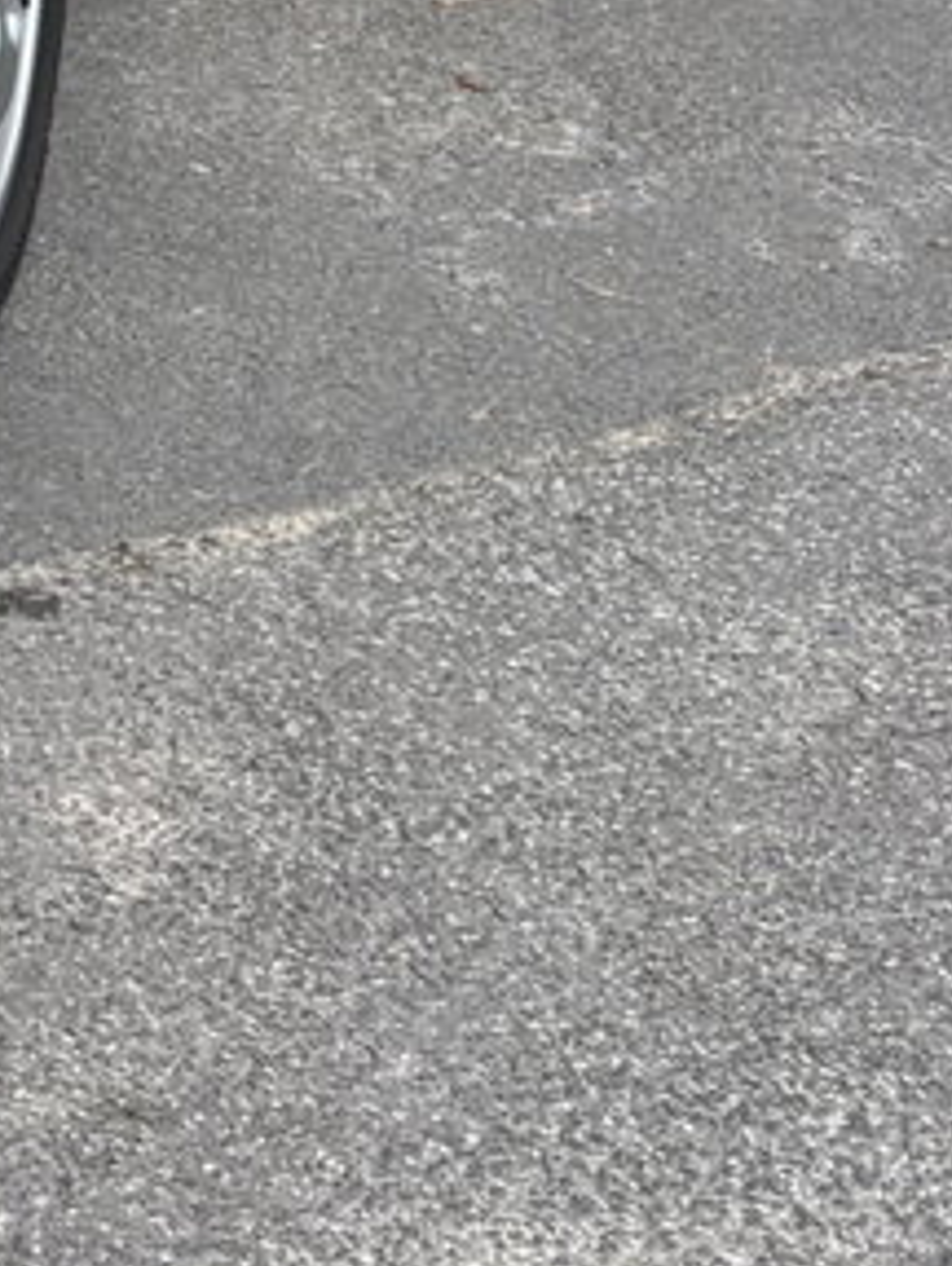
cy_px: -567
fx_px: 4171
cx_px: -908
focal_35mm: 114
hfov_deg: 11.8
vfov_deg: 16.0
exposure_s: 1/952
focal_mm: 6.76
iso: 80
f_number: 1.78
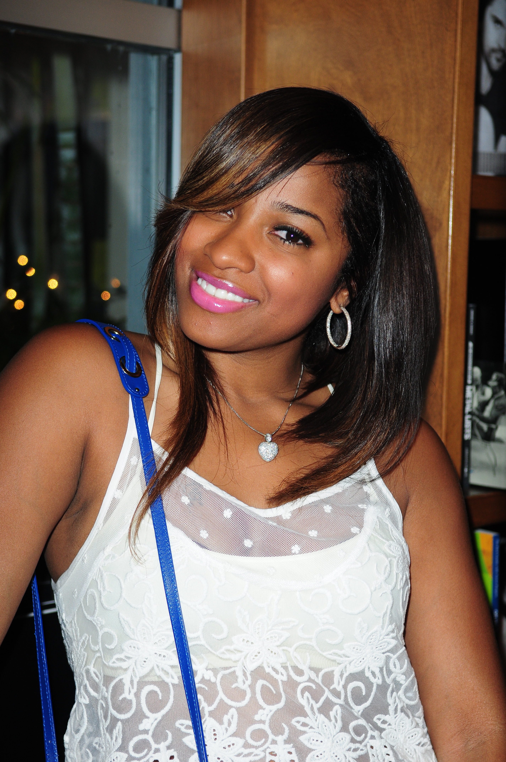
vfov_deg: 24.6
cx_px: 253
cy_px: 381
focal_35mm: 82
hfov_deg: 16.5
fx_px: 1744
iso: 400
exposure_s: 1/160
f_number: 5
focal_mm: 55
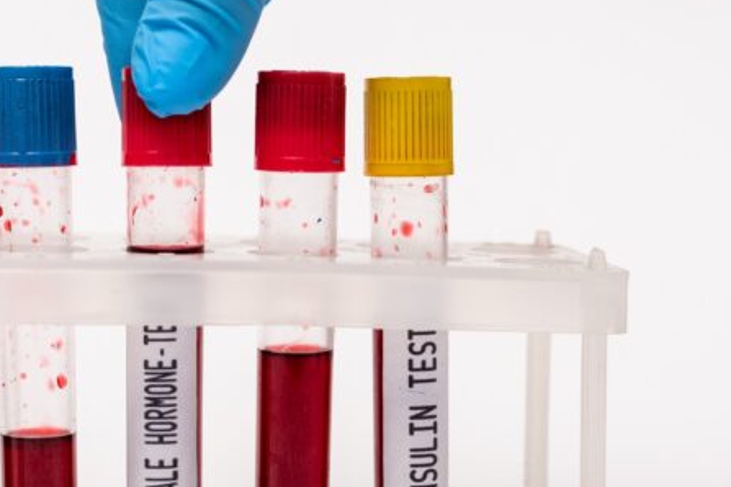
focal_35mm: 86
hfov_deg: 23.6
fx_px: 1746
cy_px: 268
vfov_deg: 15.9
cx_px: 293
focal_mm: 50
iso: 100
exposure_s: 1/160
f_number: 5
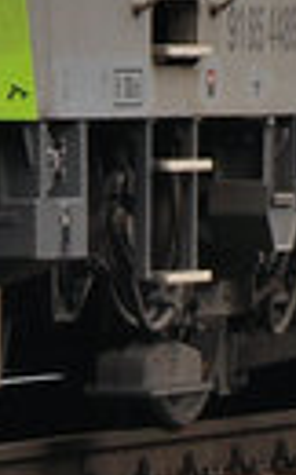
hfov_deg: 1.3
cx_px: 172
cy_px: -608
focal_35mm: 984
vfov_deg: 2.1
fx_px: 12729
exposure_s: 1/640
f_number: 6.3
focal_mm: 70
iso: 400
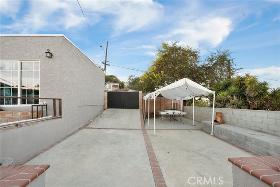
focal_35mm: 14
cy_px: 94
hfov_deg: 104.3
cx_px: 140
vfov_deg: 81.1
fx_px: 109
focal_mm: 14
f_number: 5.6
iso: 400
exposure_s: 1/50
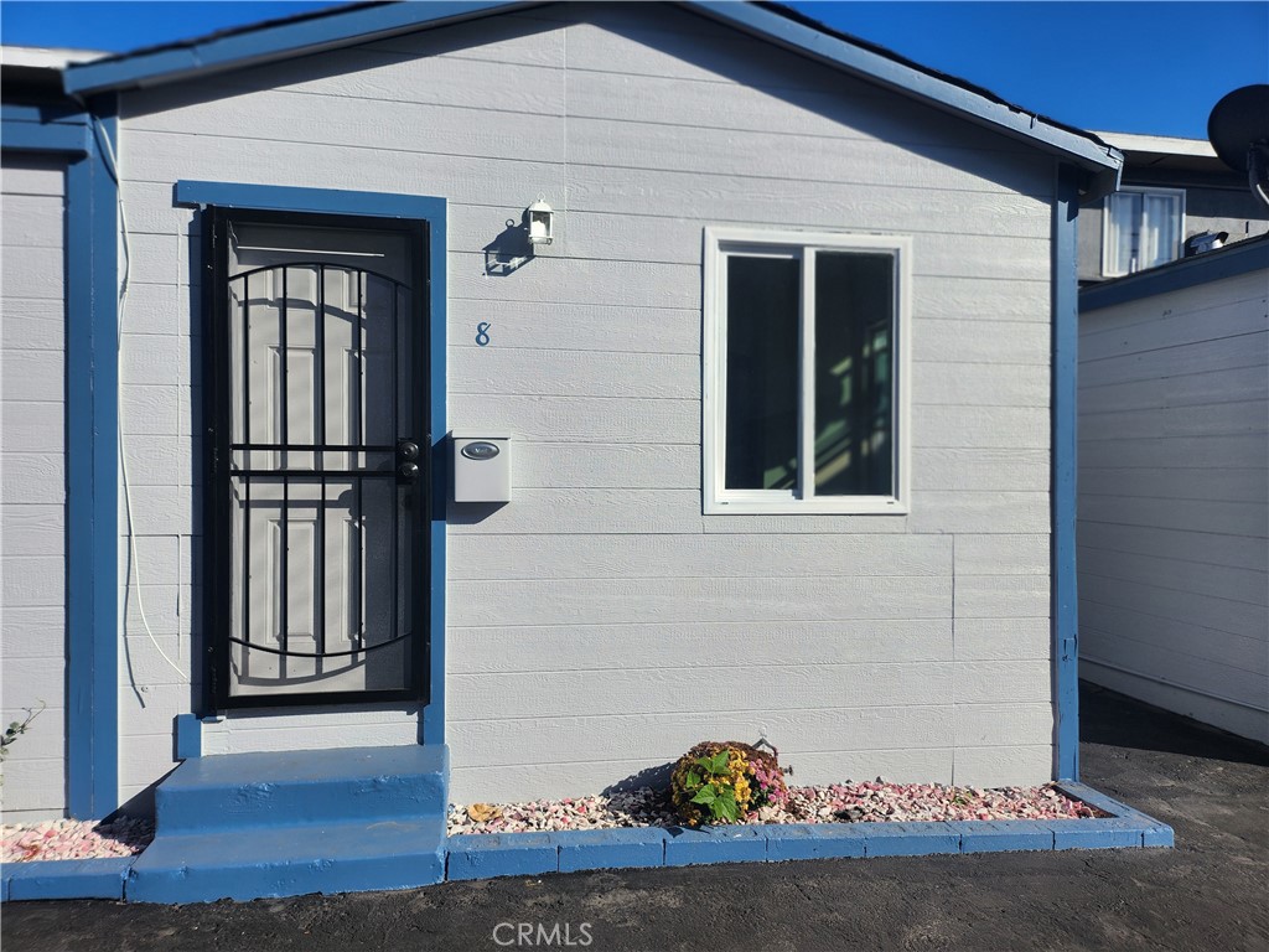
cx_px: 634
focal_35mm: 24
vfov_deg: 56.8
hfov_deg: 71.6
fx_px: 880
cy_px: 476
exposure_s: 1/4420
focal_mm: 5
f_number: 1.8
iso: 50
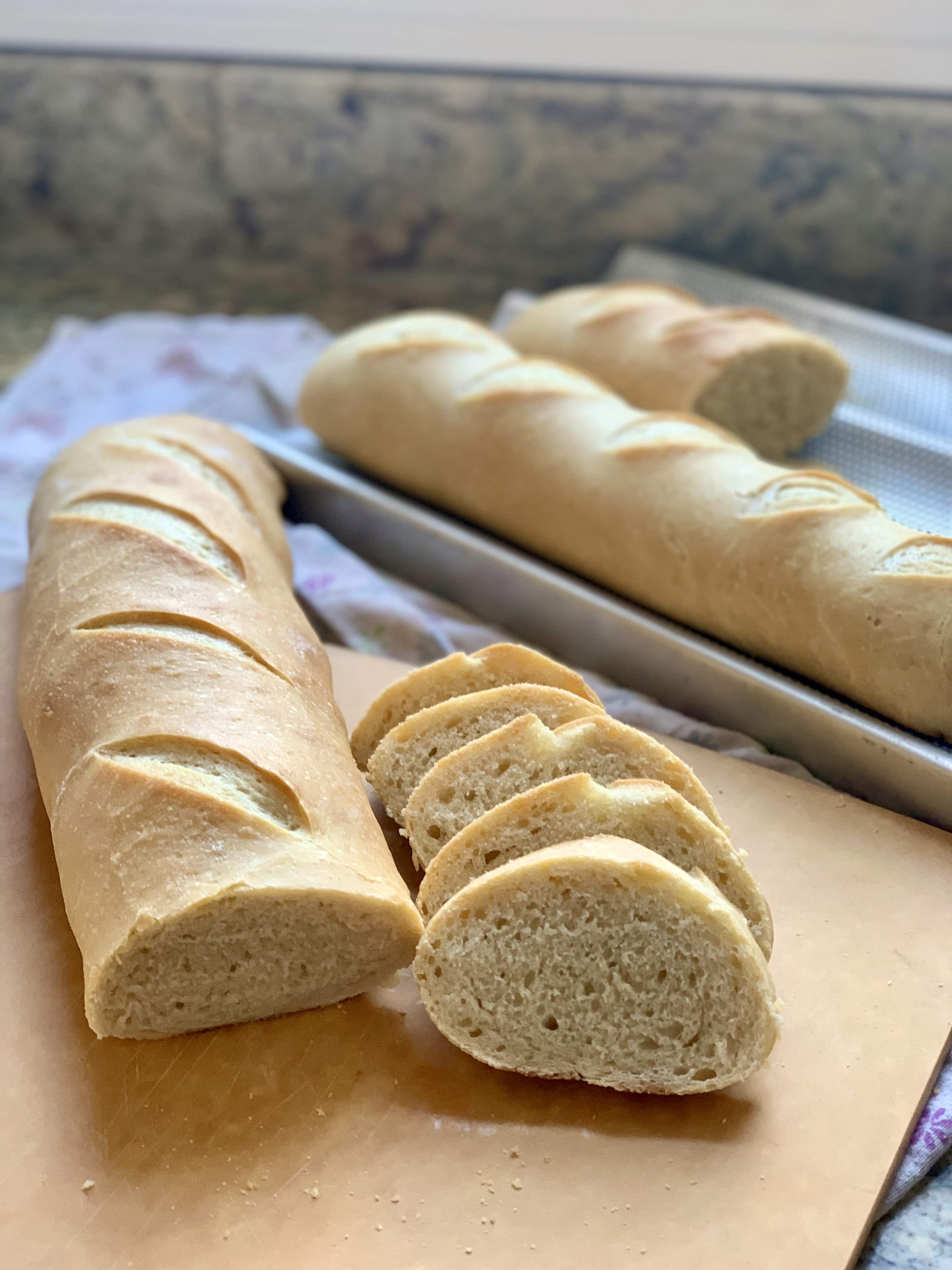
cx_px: 476
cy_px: 635
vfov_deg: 36.8
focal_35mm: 52
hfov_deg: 28.0
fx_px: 1907
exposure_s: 1/60
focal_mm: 6
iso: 100
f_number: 2.4
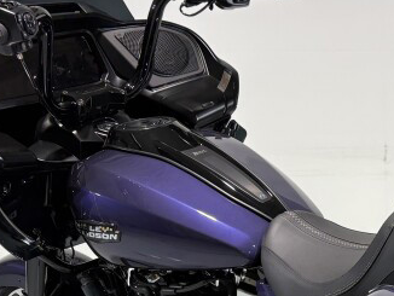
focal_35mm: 85
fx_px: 968
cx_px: 397
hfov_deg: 22.1
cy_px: 362
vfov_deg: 16.6
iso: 50
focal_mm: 5.96
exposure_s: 1/120
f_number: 1.6
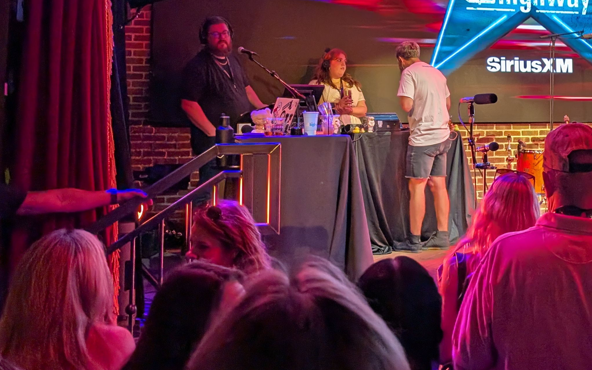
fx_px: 823
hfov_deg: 38.6
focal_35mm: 51
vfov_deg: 24.7
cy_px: 44
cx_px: 441
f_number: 1.68
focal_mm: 6.9
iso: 146
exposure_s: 1/120
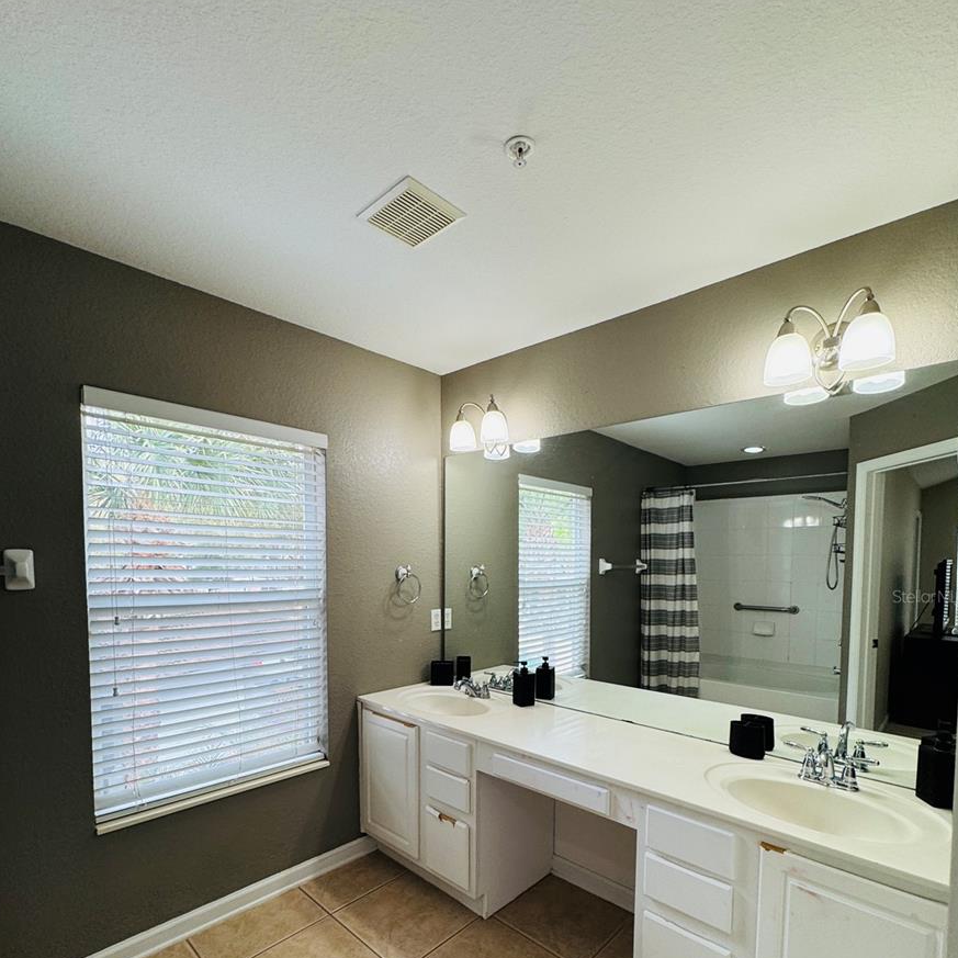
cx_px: 476
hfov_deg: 84.0
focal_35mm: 17
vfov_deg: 82.5
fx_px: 532
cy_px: 596
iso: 100
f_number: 2.2
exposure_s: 1/120
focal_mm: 2.22
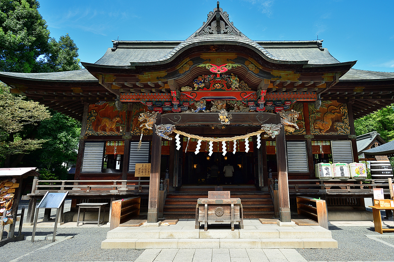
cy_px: 107
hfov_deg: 73.6
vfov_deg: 52.8
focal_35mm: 24
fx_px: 263
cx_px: 217
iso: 100
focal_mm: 20
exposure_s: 1/125
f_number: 5.6
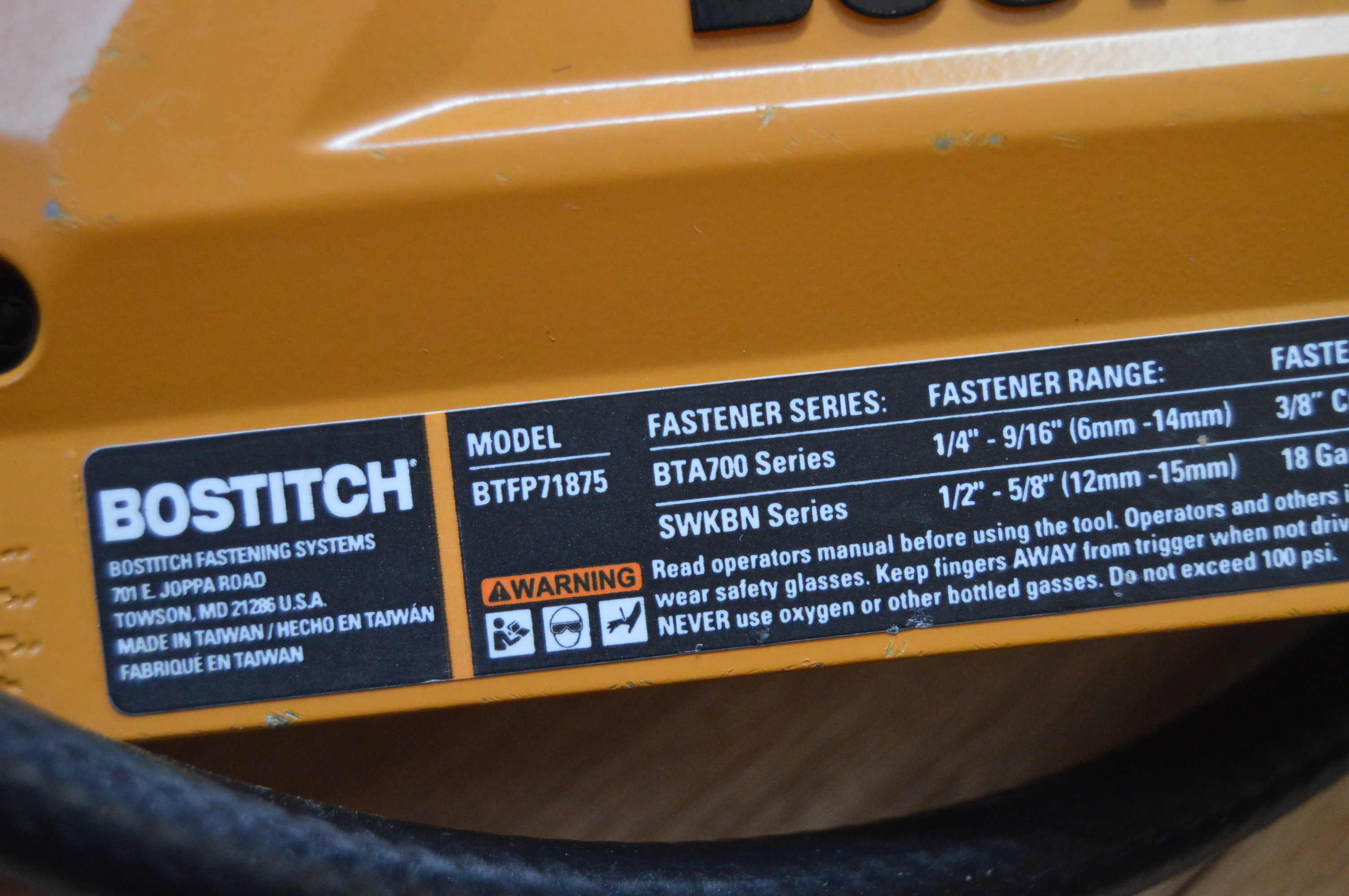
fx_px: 2696
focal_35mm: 72
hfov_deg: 28.1
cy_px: 448
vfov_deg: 18.9
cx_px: 674
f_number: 5.3
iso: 3200
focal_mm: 48
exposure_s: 1/50
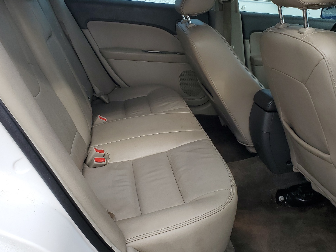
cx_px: 178
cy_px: 101
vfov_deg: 39.5
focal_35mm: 36
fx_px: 349
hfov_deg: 51.3
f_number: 1.5
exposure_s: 1/526
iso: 50
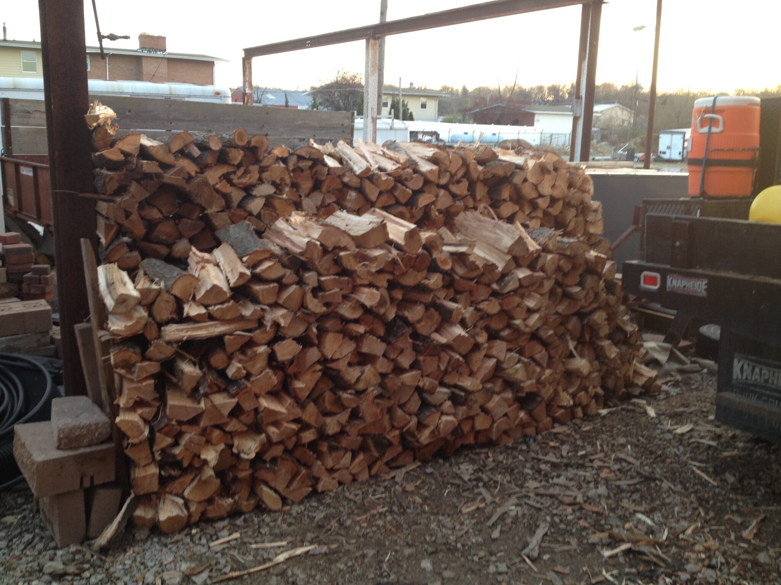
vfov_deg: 40.7
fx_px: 790
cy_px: 292
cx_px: 390
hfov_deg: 52.6
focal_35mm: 35
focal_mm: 4.28
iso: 50
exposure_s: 1/30
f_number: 2.4
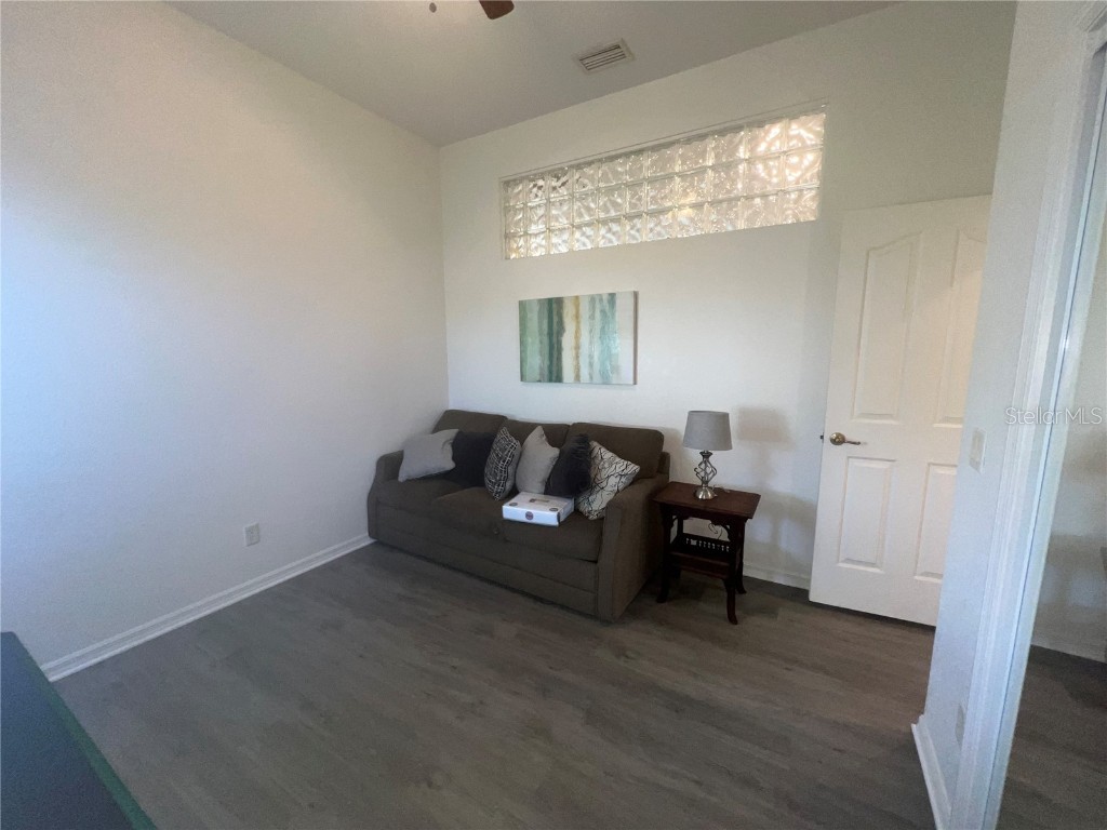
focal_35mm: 13
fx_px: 416
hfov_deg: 106.2
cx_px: 554
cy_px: 415
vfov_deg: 89.9
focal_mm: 1.57
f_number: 1.8
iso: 80
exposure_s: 1/60
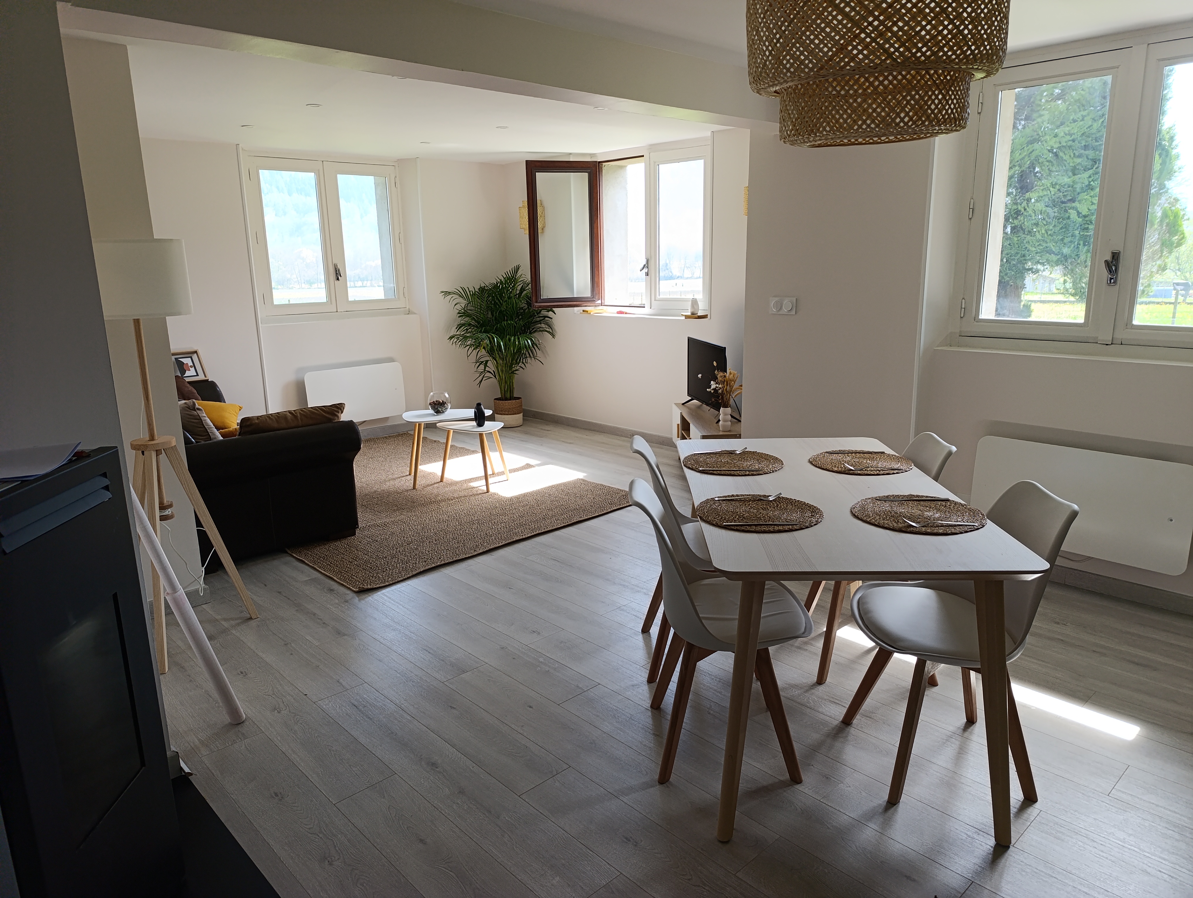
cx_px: 596
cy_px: 449
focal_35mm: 23
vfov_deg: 59.0
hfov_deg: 73.8
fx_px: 794
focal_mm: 6.14
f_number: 1.6
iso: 125
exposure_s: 1/100
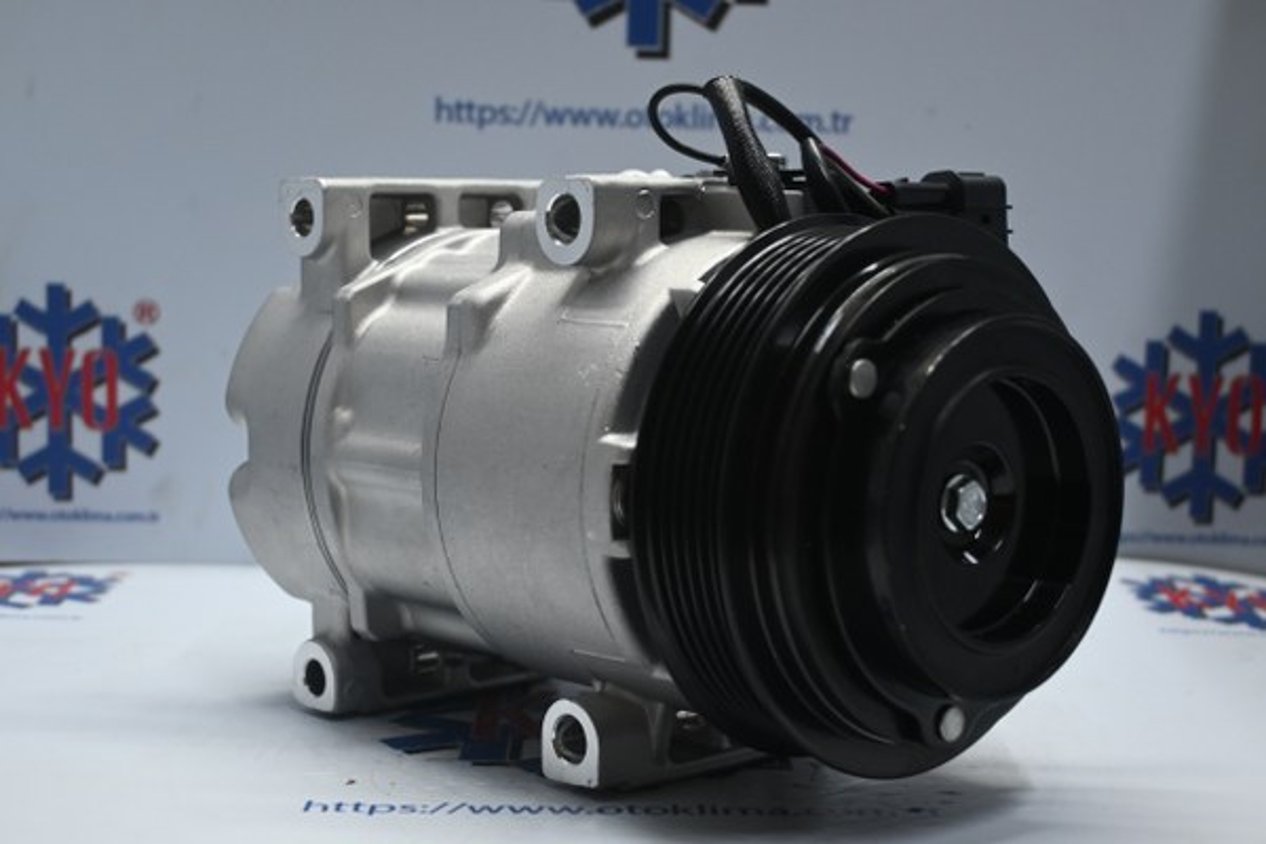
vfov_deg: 23.8
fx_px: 2004
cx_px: 633
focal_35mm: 57
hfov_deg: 35.1
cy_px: 422
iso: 900
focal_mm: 38
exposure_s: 1/60
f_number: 5.6
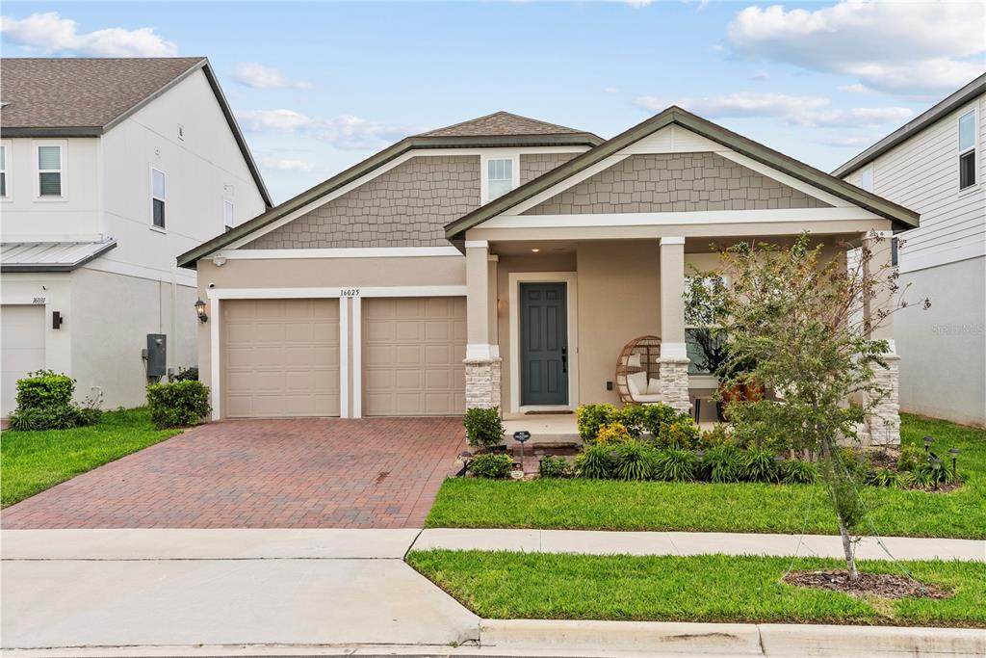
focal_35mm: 38
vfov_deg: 35.1
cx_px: 493
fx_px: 1041
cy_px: 329
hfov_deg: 50.7
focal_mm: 38
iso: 125
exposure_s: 1/60
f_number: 8
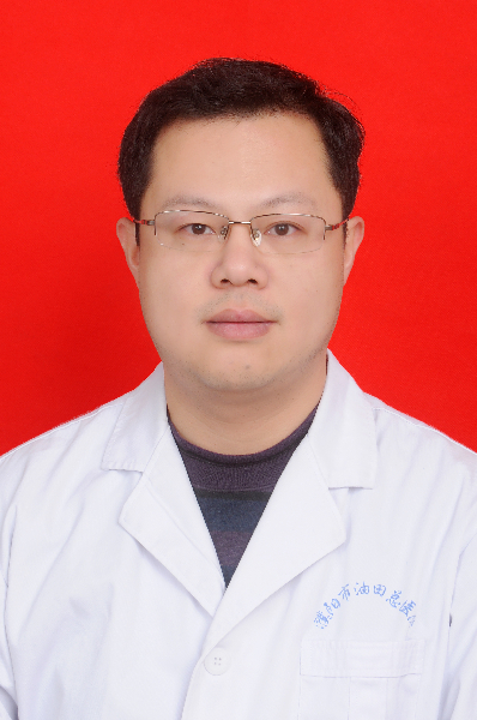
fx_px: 1376
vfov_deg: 29.3
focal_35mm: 69
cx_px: 238
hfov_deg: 19.7
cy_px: 360
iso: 200
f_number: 11
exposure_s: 1/125
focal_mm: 46
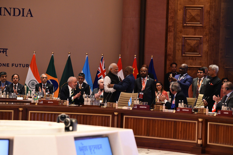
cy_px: 78
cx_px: 116
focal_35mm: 200
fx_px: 1295
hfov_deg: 10.3
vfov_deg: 6.9
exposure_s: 1/200
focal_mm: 200
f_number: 4.5
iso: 3200
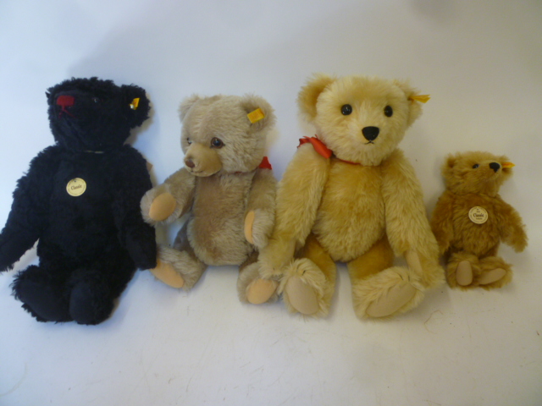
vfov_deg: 48.2
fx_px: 454
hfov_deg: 61.7
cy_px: 203
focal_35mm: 29
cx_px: 271
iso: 160
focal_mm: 5.2
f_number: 3.3
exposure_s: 1/30
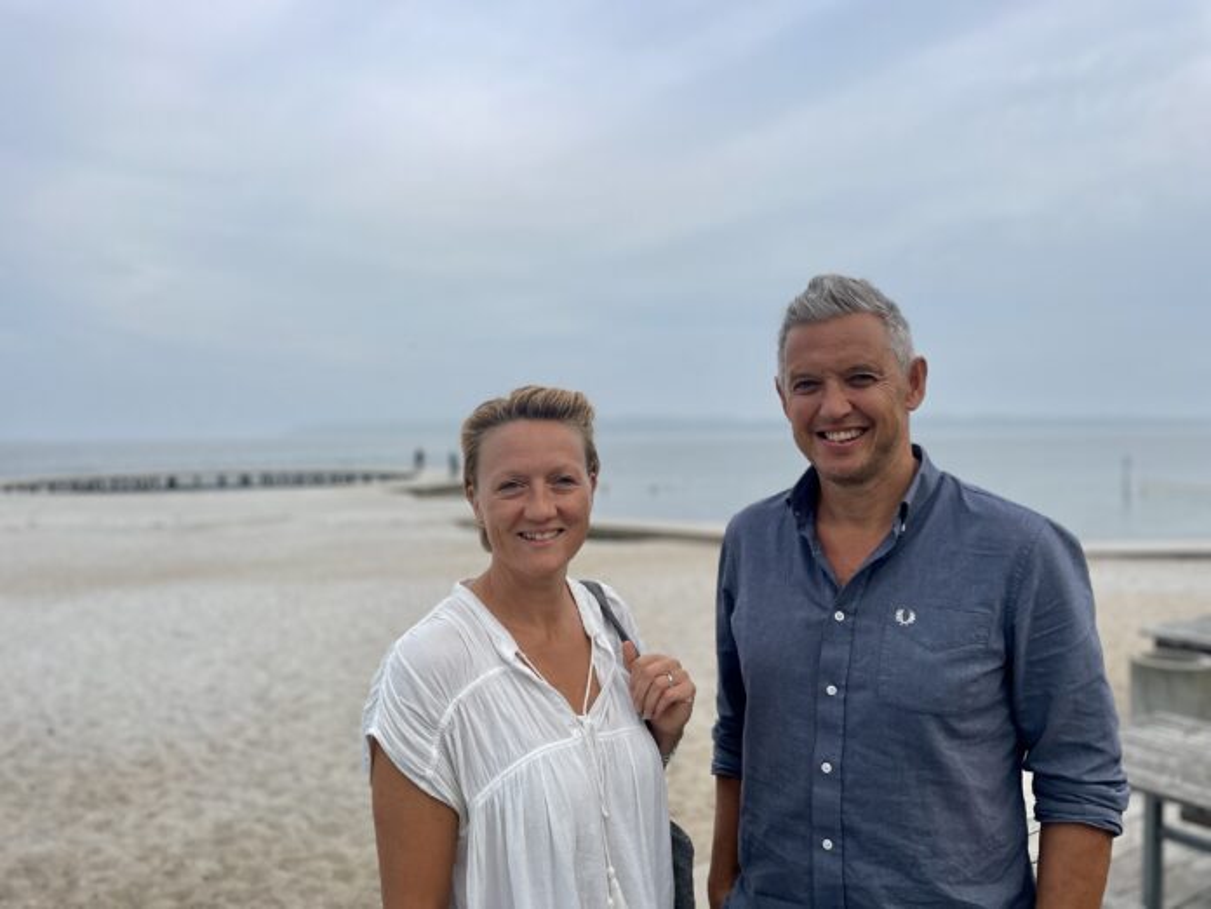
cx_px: 606
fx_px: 910
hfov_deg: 67.3
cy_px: 454
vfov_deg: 53.1
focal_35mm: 26
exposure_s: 1/2092
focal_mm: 4.2
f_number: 1.6
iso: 50
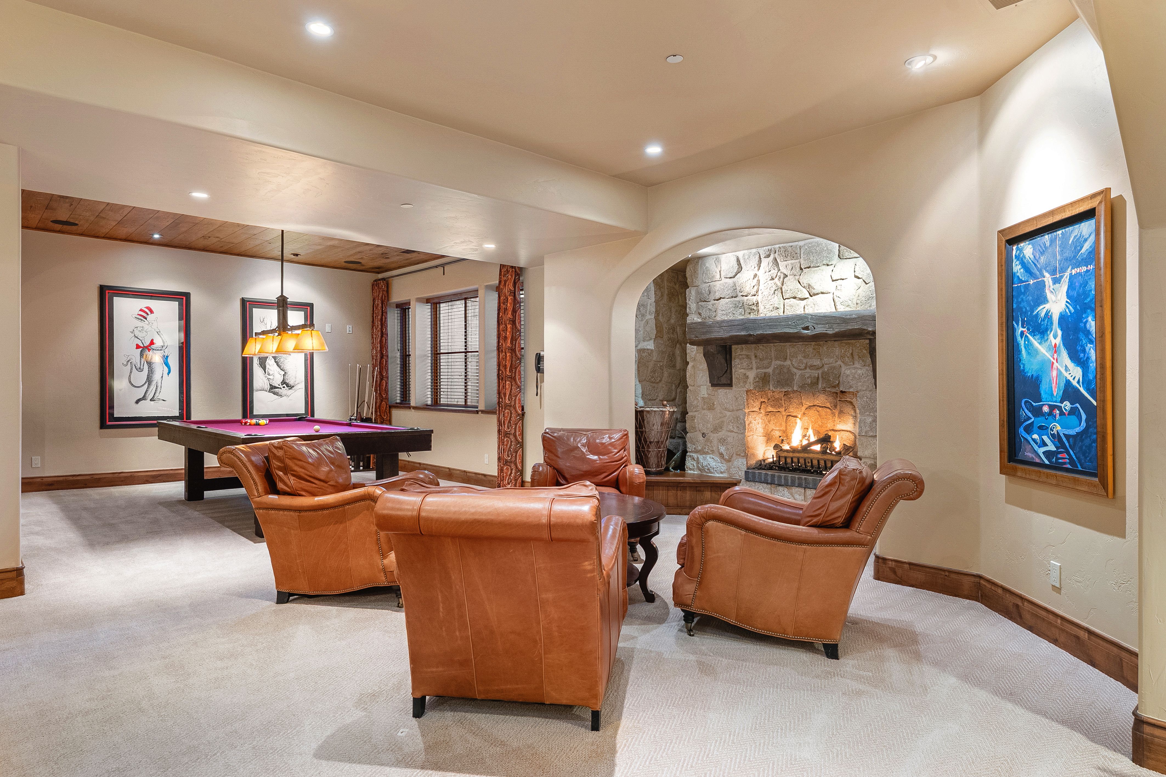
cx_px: 583
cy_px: 388
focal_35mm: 20
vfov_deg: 61.9
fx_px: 648
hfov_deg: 84.0
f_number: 8
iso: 1000
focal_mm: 20
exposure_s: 3.2
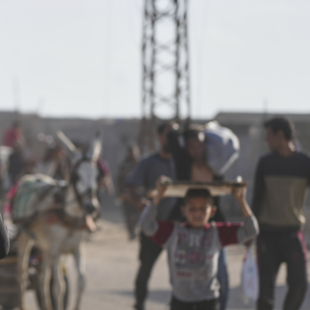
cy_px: 185
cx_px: -23
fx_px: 2118
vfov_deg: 8.4
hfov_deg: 8.3
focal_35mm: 209
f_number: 4
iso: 100
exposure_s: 1/1000
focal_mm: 105
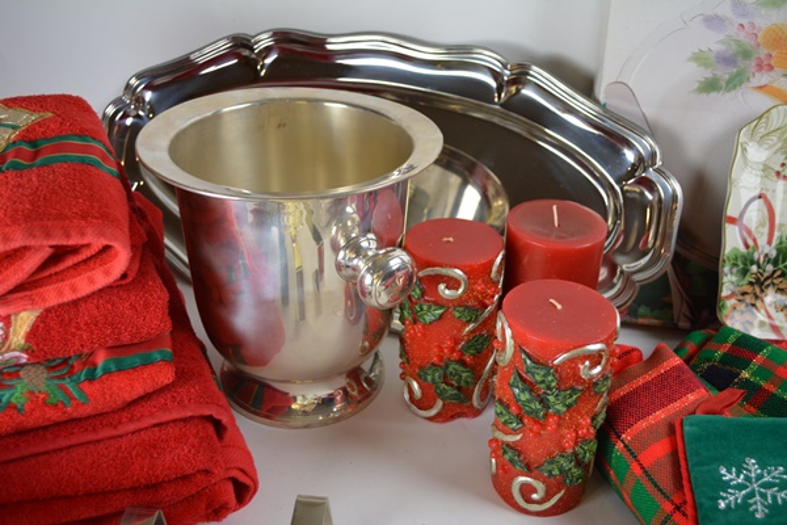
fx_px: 787
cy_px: 262
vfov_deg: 36.9
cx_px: 394
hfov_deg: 53.1
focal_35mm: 36
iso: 400
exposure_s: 1/100
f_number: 4.5
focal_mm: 24
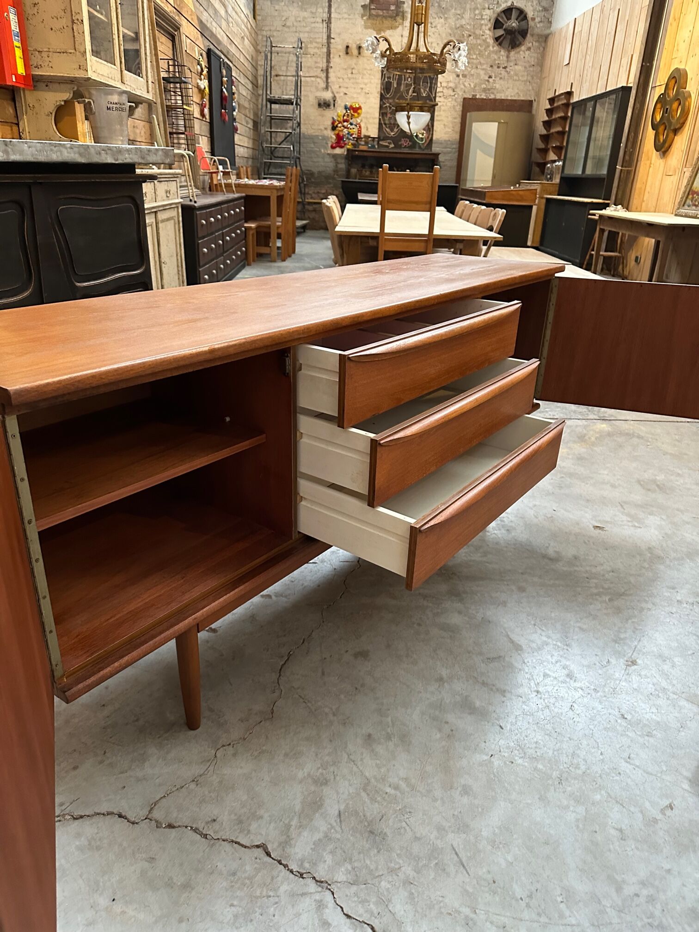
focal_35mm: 24
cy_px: 466
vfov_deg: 71.6
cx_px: 350
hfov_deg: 56.8
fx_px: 646
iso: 500
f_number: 1.78
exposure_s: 1/60
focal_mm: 6.86
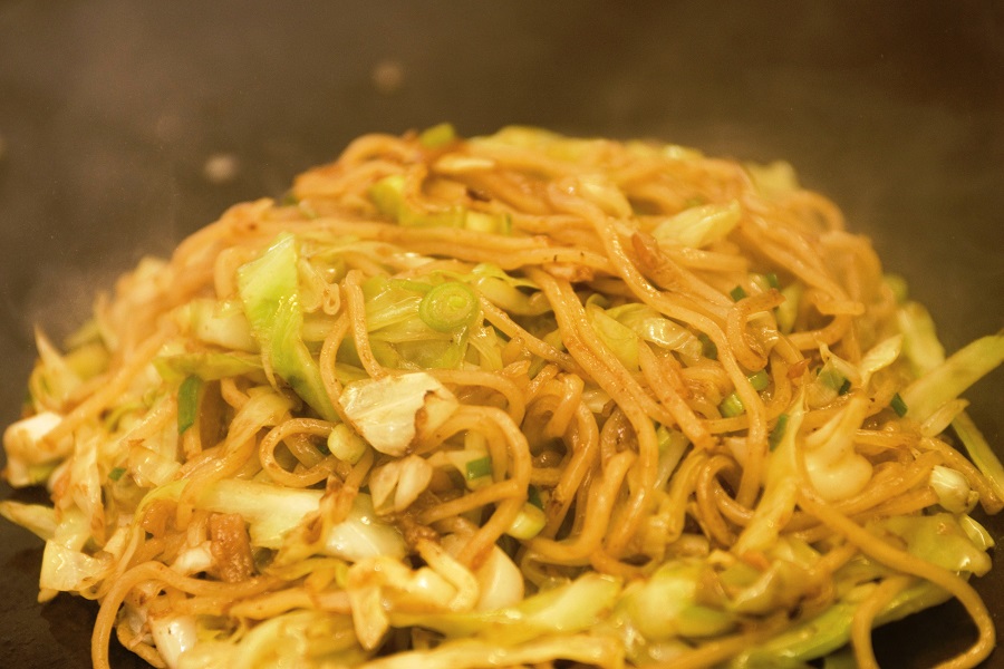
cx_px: 502
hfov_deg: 19.5
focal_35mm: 105
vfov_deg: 13.0
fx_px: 2928
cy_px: 334
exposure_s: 1/30
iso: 250
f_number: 4
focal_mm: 70
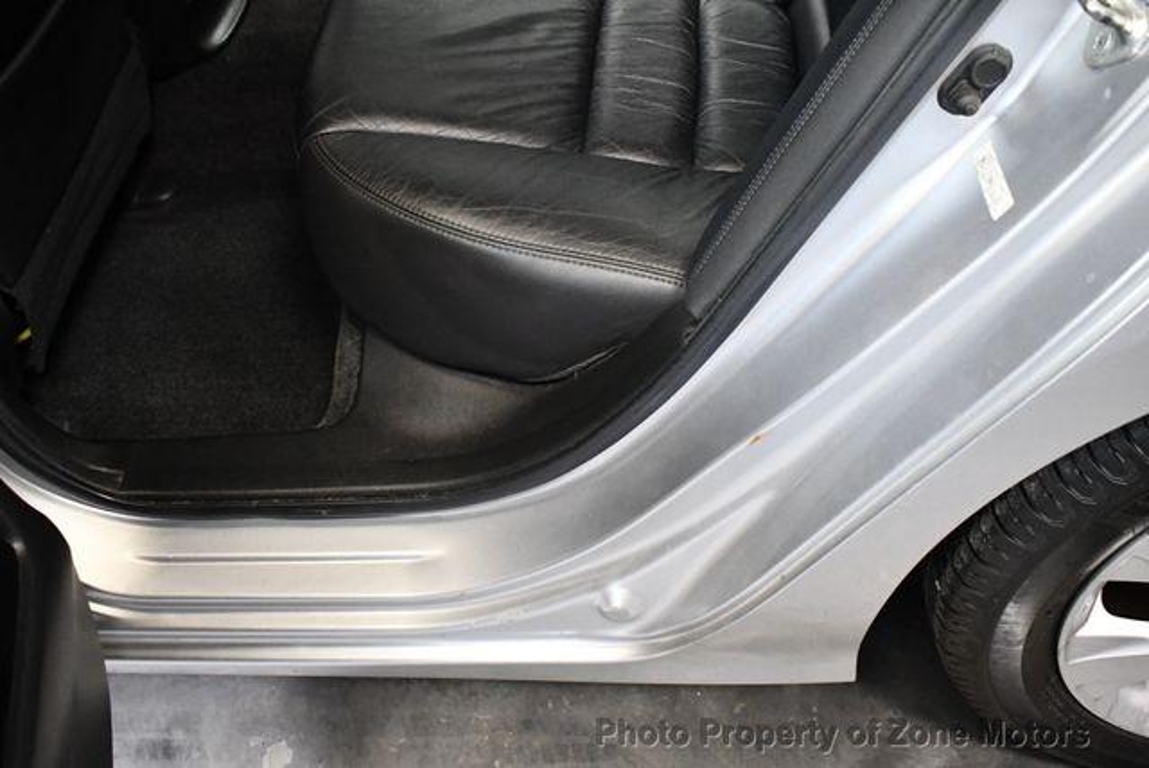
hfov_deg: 53.1
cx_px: 574
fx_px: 1150
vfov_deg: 36.9
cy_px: 384
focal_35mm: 36
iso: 3200
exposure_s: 1/125
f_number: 3.5
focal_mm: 18
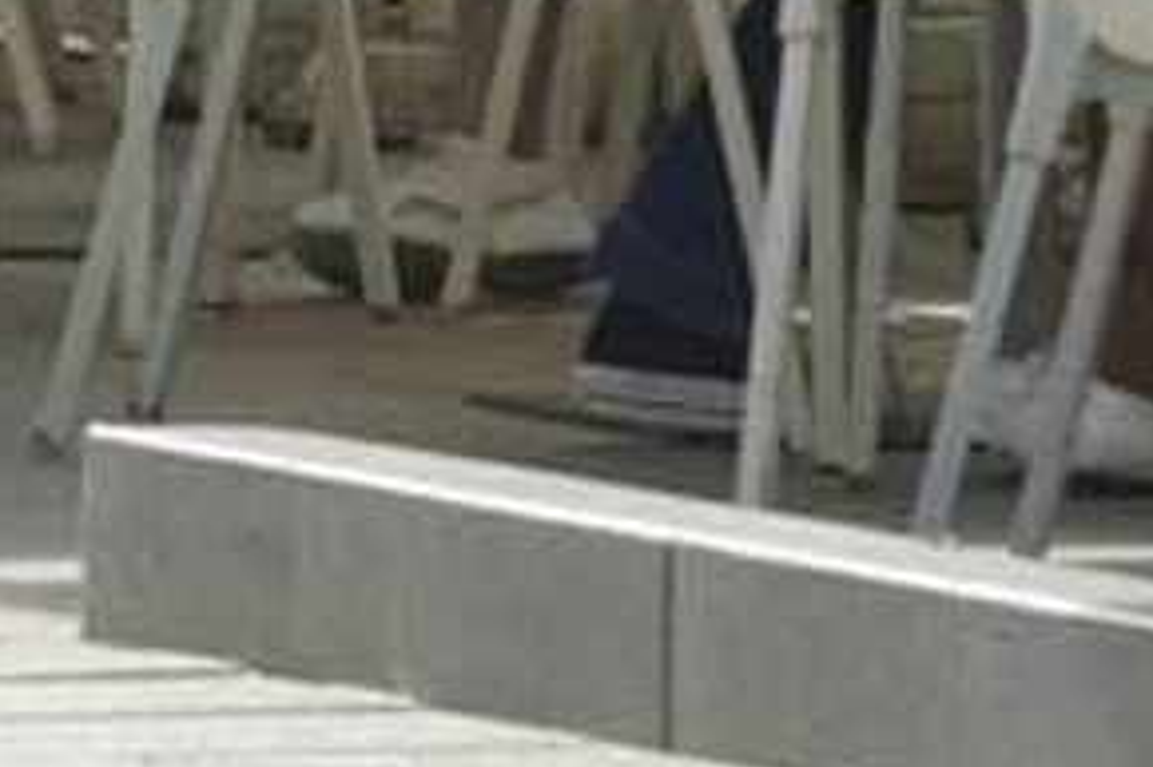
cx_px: -779
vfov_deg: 1.2
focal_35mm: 1103
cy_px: -858
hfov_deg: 1.9
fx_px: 35305
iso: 200
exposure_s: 1/200
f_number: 9
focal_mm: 200
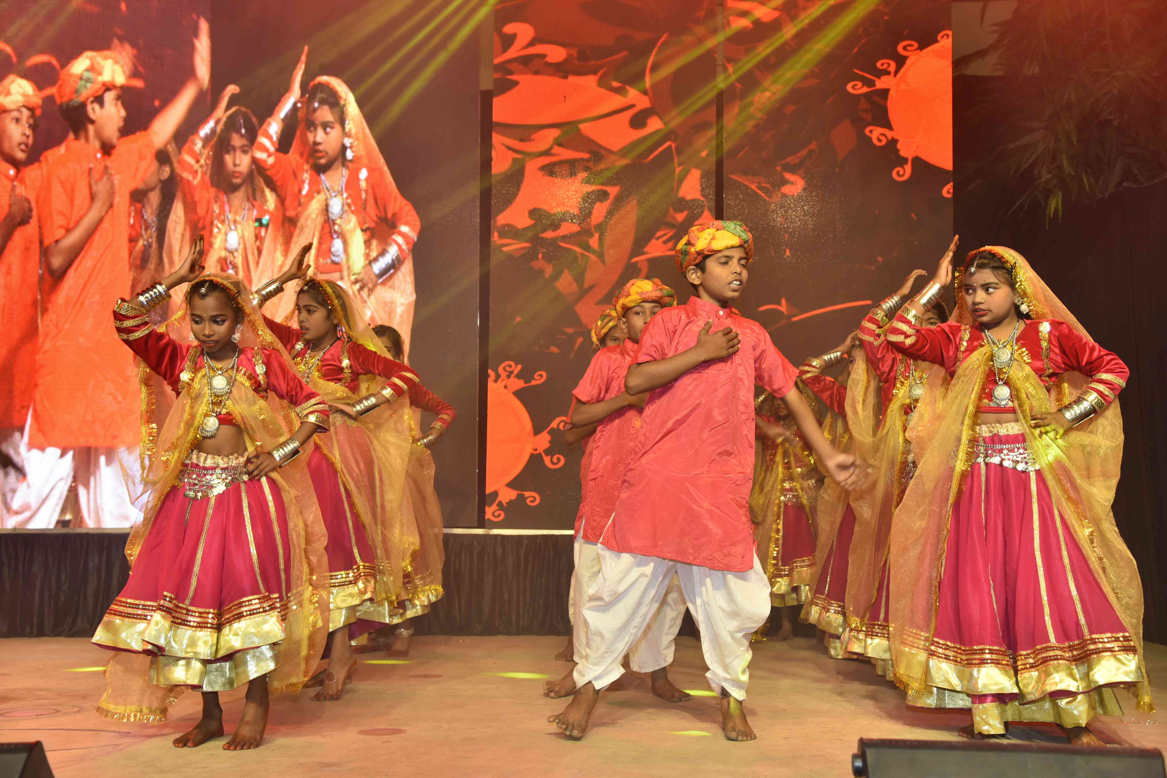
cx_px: 584
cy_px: 389
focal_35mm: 44
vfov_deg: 30.5
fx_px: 1426
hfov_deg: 44.5
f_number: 5
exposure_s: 1/160
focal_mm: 44
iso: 400
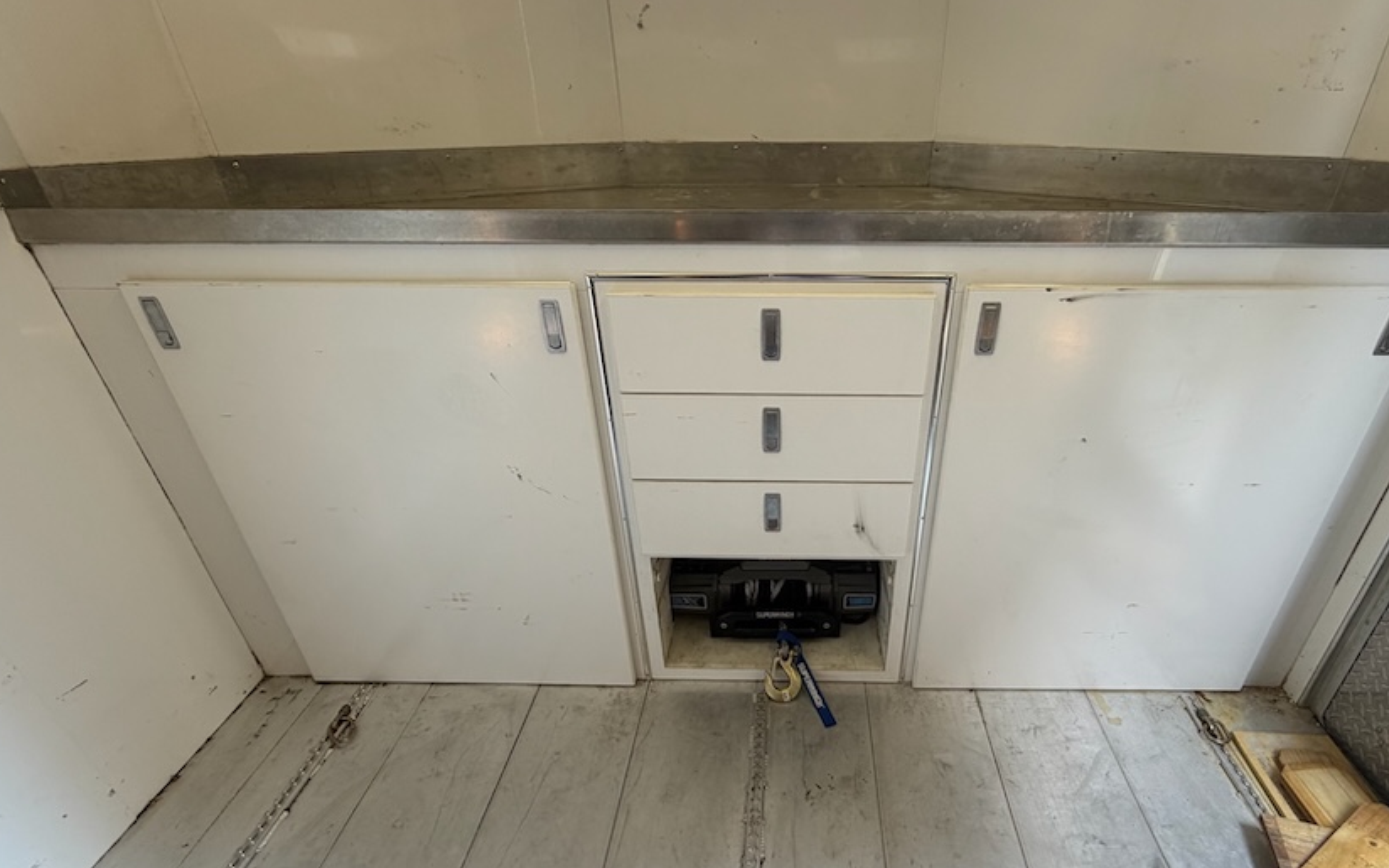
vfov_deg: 64.7
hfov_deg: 90.5
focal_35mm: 18
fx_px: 681
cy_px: 492
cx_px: 791
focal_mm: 2.22
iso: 100
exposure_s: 1/120
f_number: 2.2
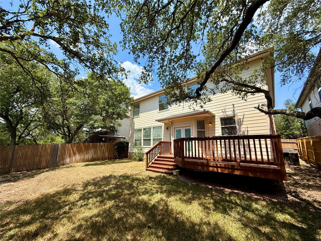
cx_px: 160
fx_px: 130
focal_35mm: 14
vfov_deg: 85.7
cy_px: 120
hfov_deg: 102.1
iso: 50
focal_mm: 2.22
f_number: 2.2
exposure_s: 1/1795
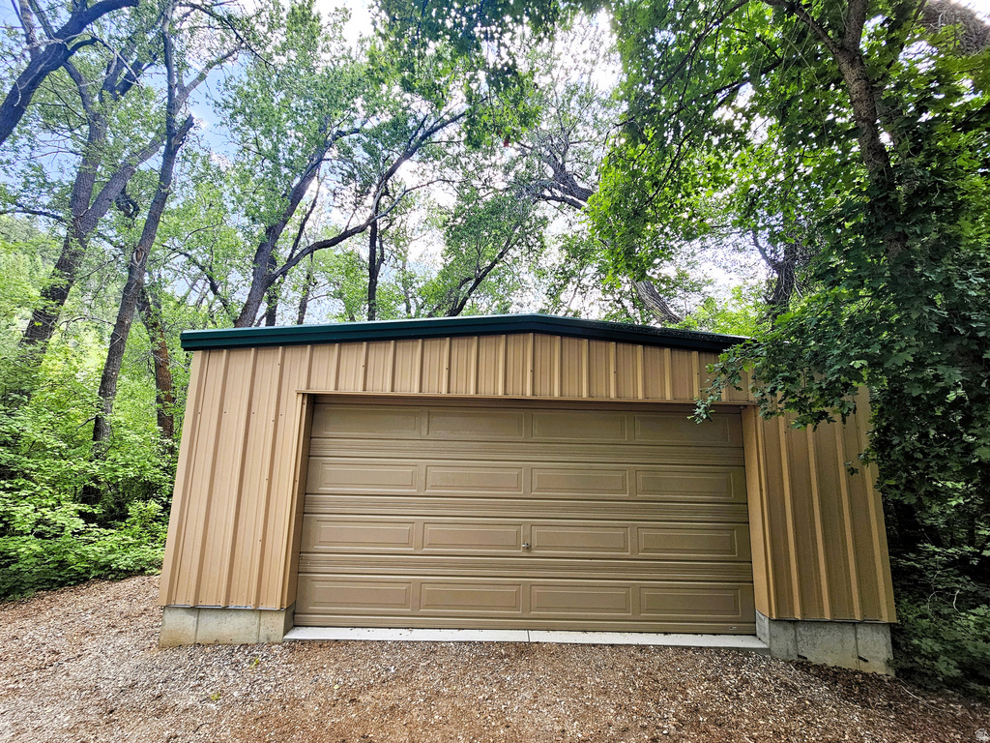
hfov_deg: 106.2
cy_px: 372
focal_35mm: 13
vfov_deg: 89.9
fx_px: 372
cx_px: 495
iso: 80
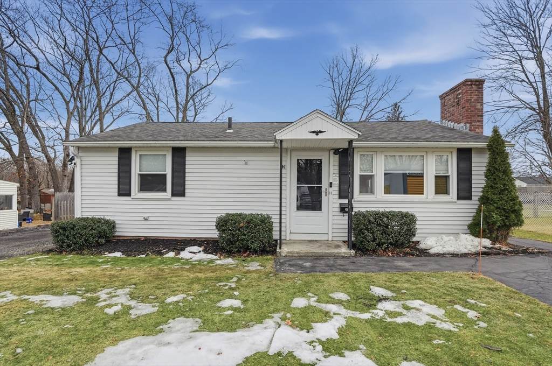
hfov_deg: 95.1
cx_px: 276
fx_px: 253
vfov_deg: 71.9
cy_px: 183
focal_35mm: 16
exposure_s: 1/1600
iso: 800
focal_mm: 11
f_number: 7.1
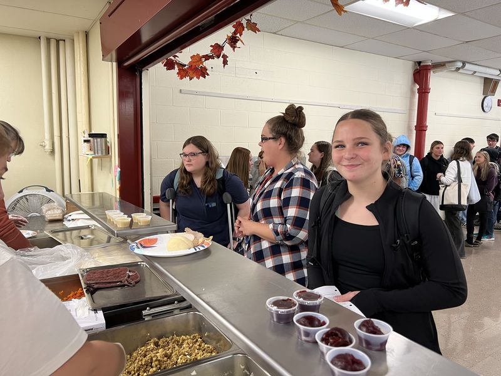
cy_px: 188
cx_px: 250
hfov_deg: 67.3
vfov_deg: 53.1
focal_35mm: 26
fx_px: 376
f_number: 1.5
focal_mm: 5.7
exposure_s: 1/60
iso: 125
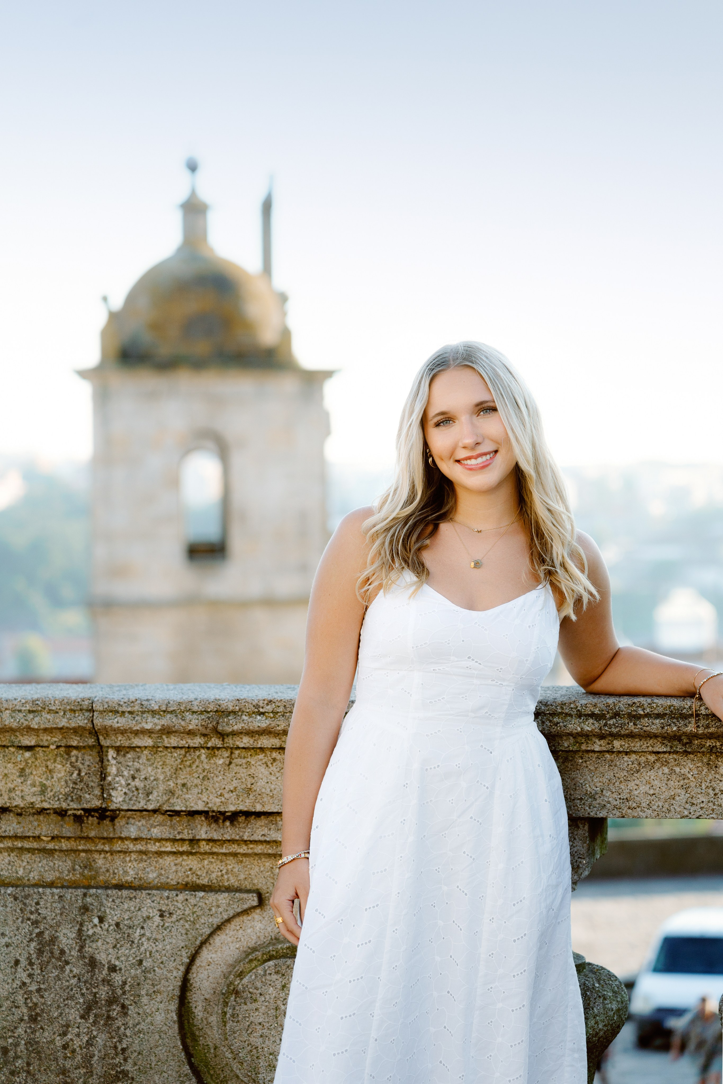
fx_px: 2259
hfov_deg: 18.2
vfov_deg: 27.0
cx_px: 362
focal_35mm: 75
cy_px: 542
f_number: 2.8
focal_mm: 75
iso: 320
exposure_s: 1/2000
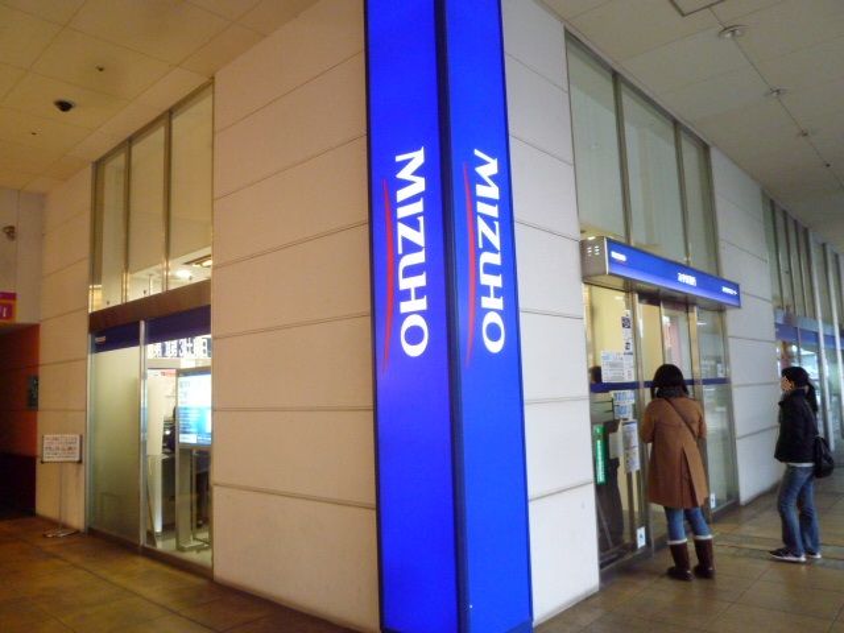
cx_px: 422
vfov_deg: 54.9
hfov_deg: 69.4
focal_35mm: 25
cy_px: 316
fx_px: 610
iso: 400
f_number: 2.8
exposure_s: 1/20
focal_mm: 4.5
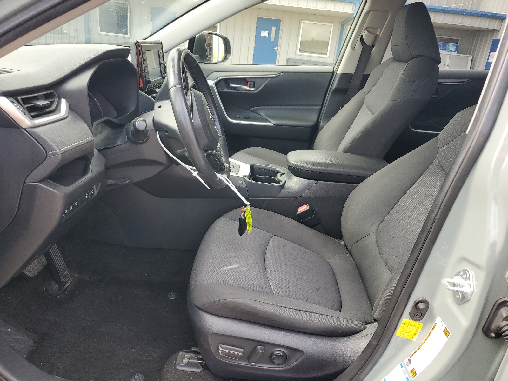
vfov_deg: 53.1
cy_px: 190
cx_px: 254
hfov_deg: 67.3
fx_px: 382
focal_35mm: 26
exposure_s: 1/208
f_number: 1.5
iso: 50
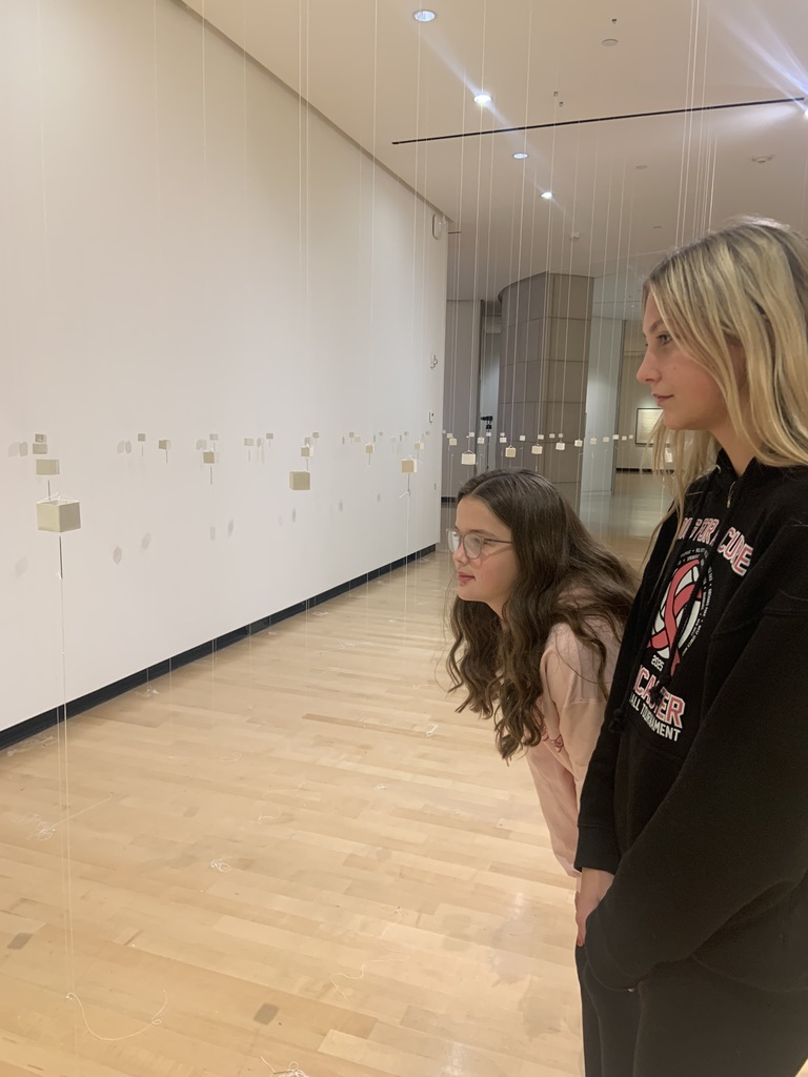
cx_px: 404
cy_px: 538
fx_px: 809
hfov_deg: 53.1
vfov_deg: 67.3
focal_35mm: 26
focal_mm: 4.25
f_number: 1.8
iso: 100
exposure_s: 1/41
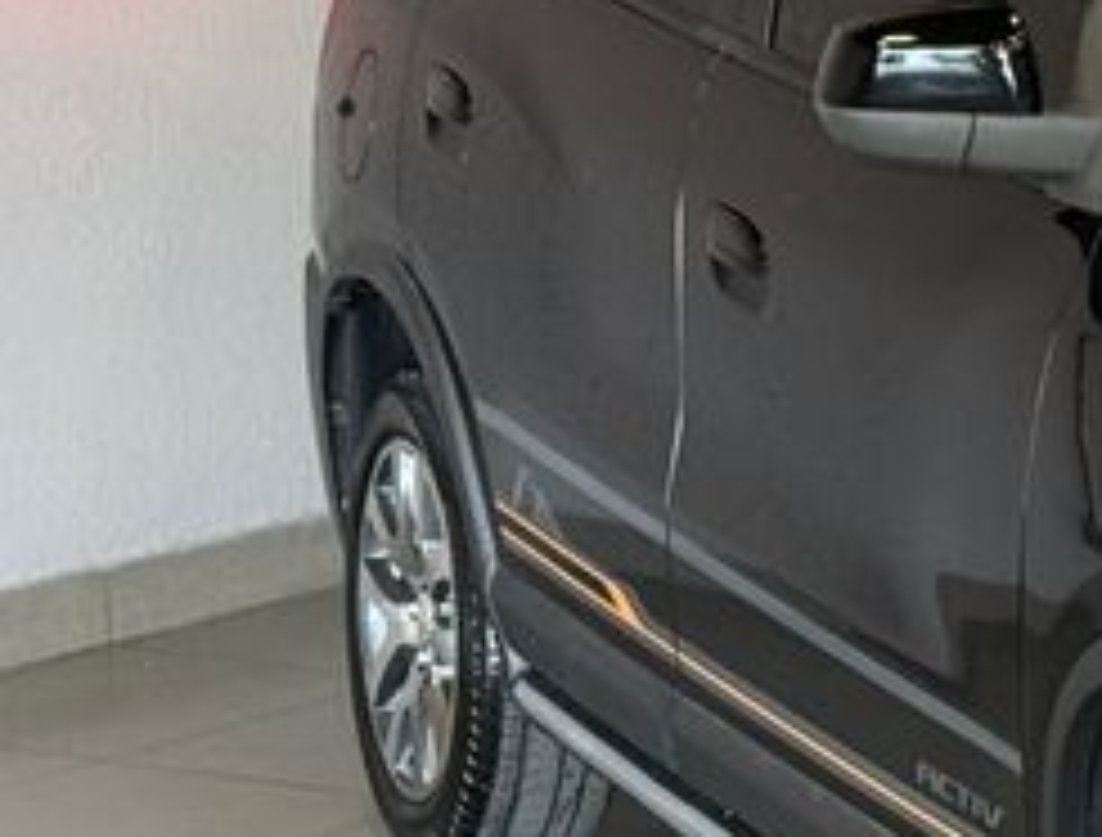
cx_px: 1779
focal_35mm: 186
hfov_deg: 10.2
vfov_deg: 8.0
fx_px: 5948
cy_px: 158
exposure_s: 1/40
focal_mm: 6.76
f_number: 1.78
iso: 200
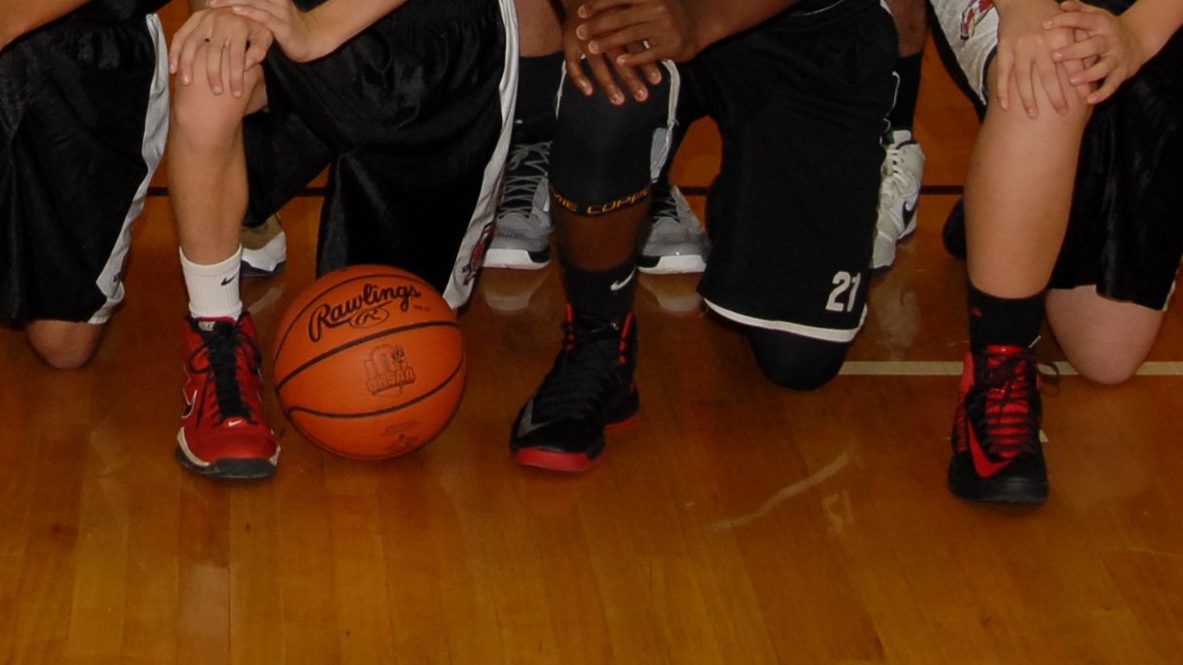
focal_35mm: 131
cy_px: -387
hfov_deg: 16.3
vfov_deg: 9.0
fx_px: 4109
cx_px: 218
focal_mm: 26
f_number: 5.6
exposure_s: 1/60
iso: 400
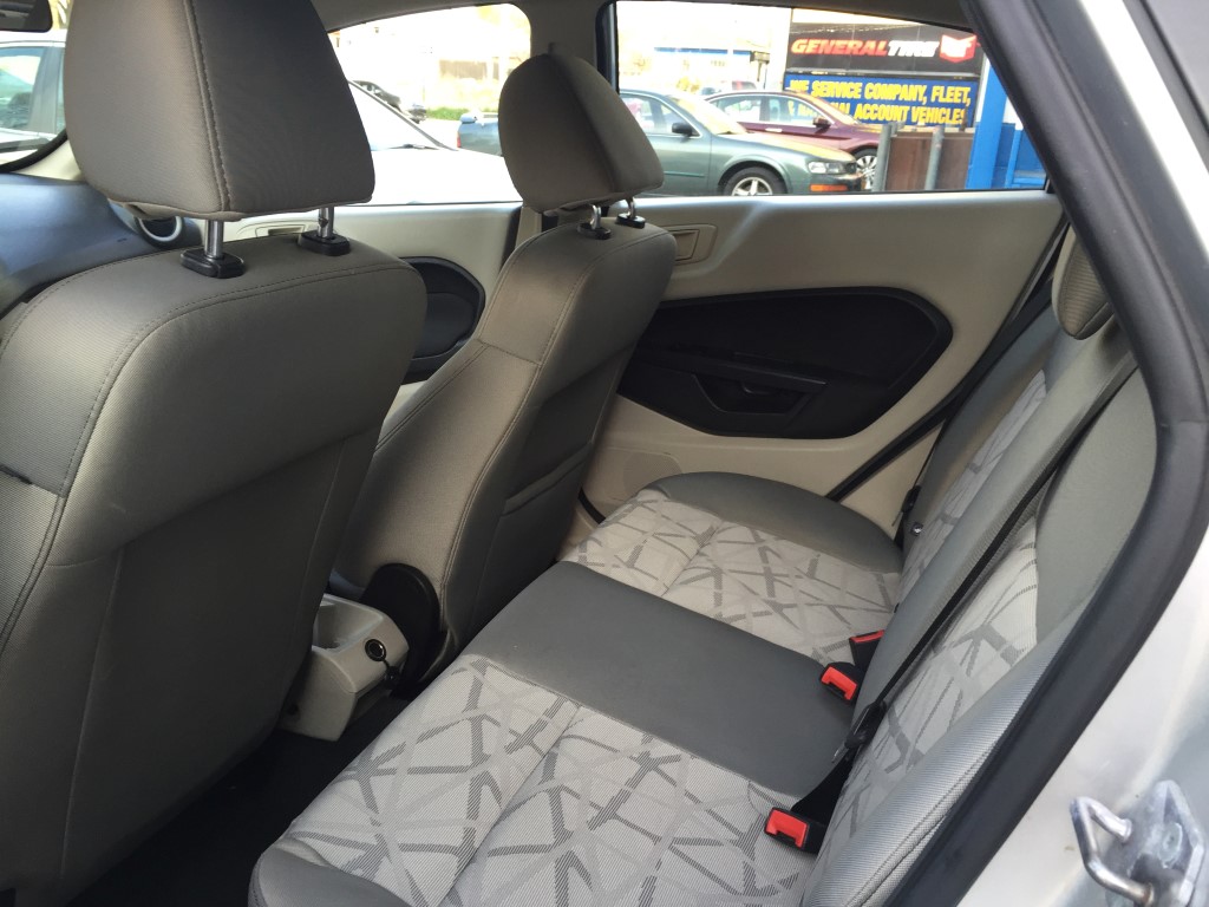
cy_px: 454
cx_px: 604
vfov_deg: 48.2
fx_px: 1013
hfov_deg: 61.7
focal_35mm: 29
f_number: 2.2
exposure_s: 1/120
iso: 50
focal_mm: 4.15
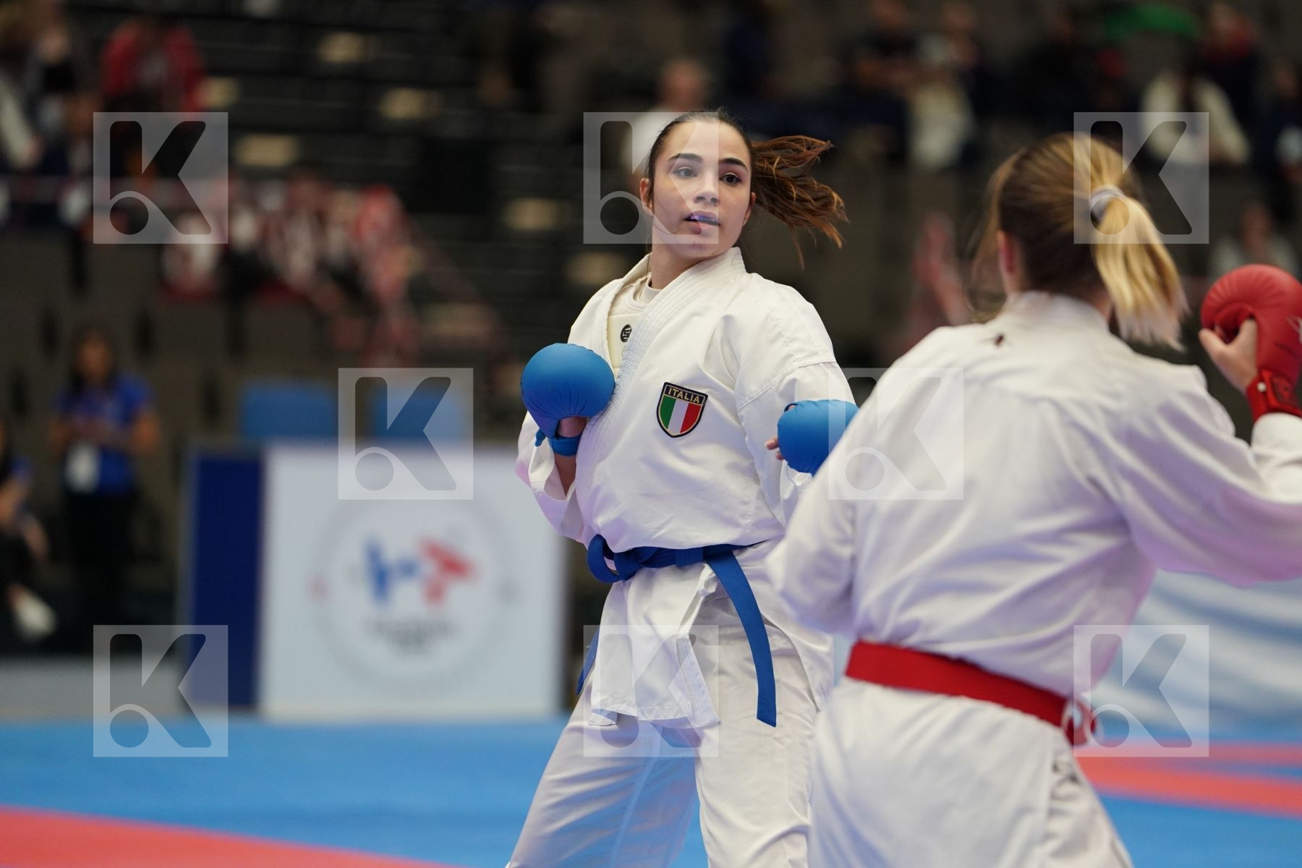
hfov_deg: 10.3
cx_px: 651
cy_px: 434
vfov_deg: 6.9
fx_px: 7233
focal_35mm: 200
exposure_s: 1/1000
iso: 2000
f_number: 2.8
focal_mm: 200
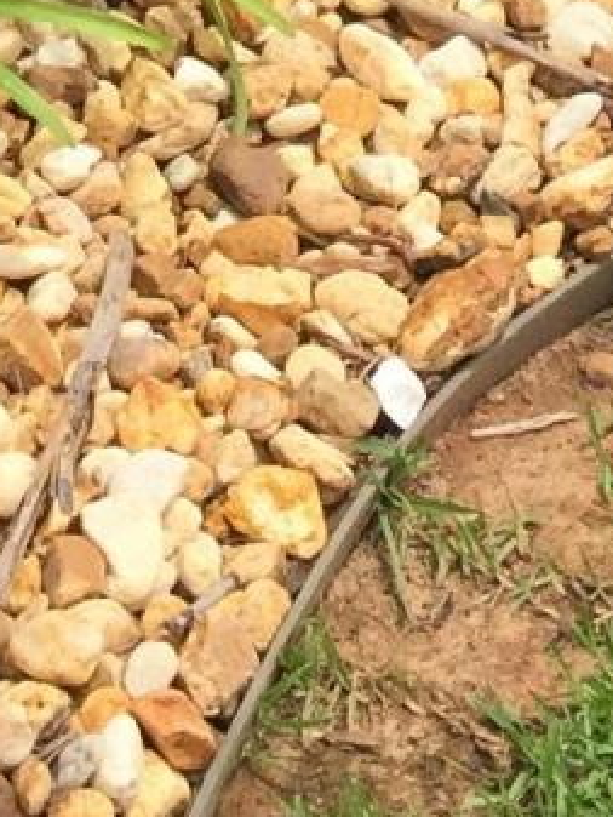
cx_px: 334
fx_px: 4059
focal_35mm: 172
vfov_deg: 10.0
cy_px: -1200
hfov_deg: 8.6
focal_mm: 4.15
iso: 32
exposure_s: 1/1647
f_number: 2.2
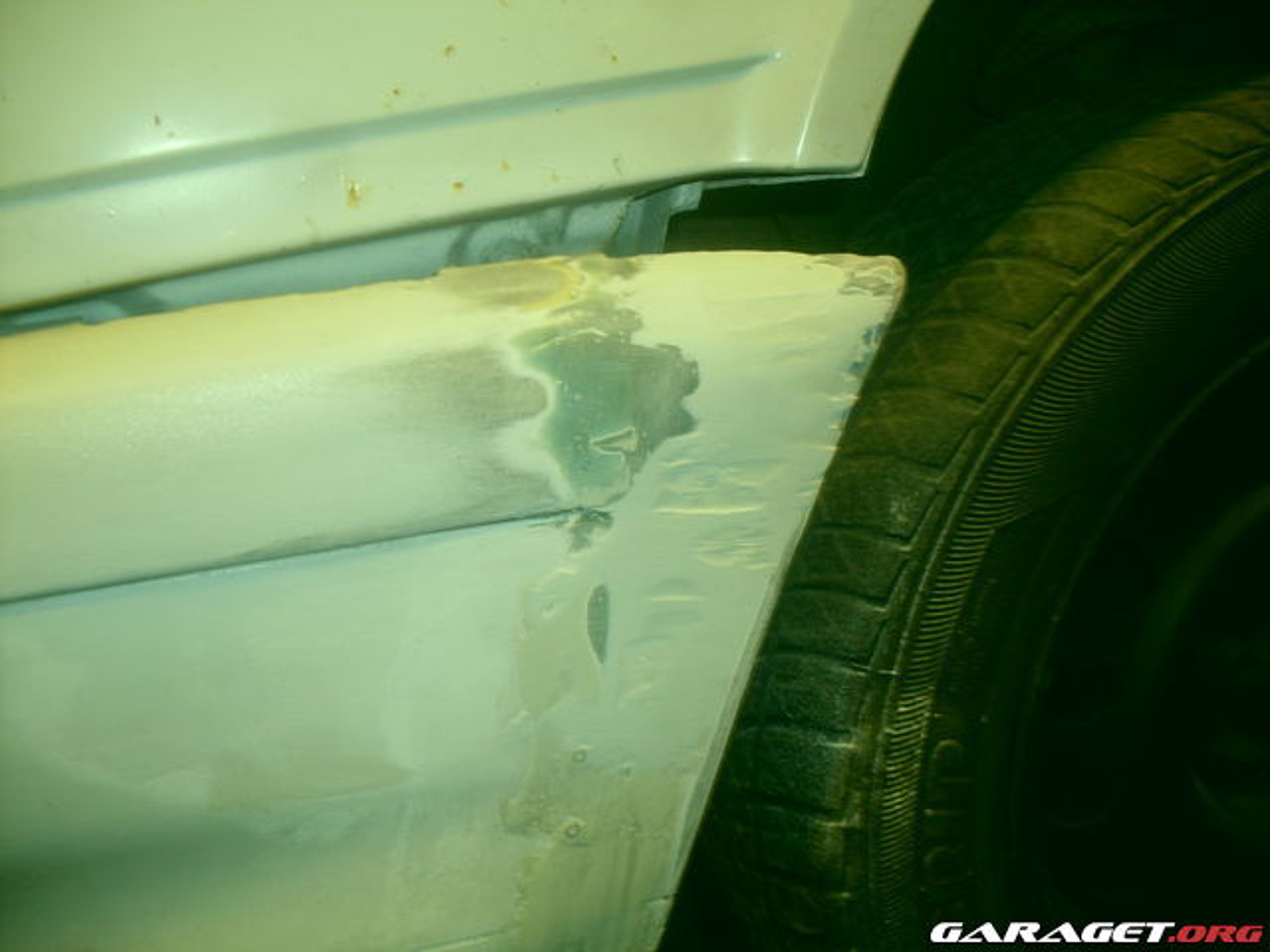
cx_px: 635
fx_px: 1394
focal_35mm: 38
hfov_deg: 49.0
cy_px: 476
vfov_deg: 37.7
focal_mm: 6.3
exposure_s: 1/45
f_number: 2.8
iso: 100
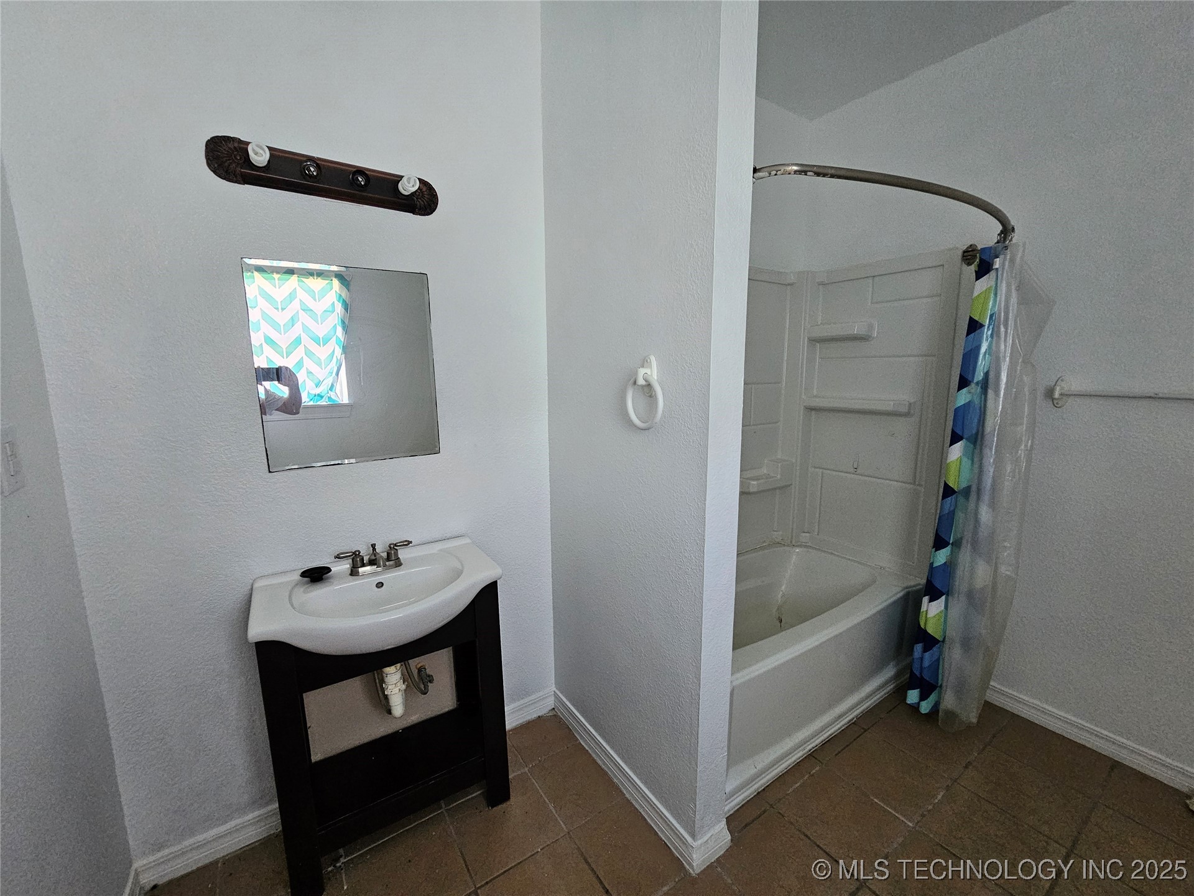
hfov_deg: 106.2
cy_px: 448
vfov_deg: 89.9
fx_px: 448
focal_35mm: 13
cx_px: 597
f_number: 2.2
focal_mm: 2.2
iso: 400
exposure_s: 1/77.4
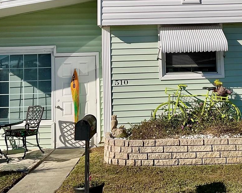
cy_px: 45
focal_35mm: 58
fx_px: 415
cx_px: 160
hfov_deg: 32.2
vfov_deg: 25.9
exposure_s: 1/3534
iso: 16
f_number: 1.8
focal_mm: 3
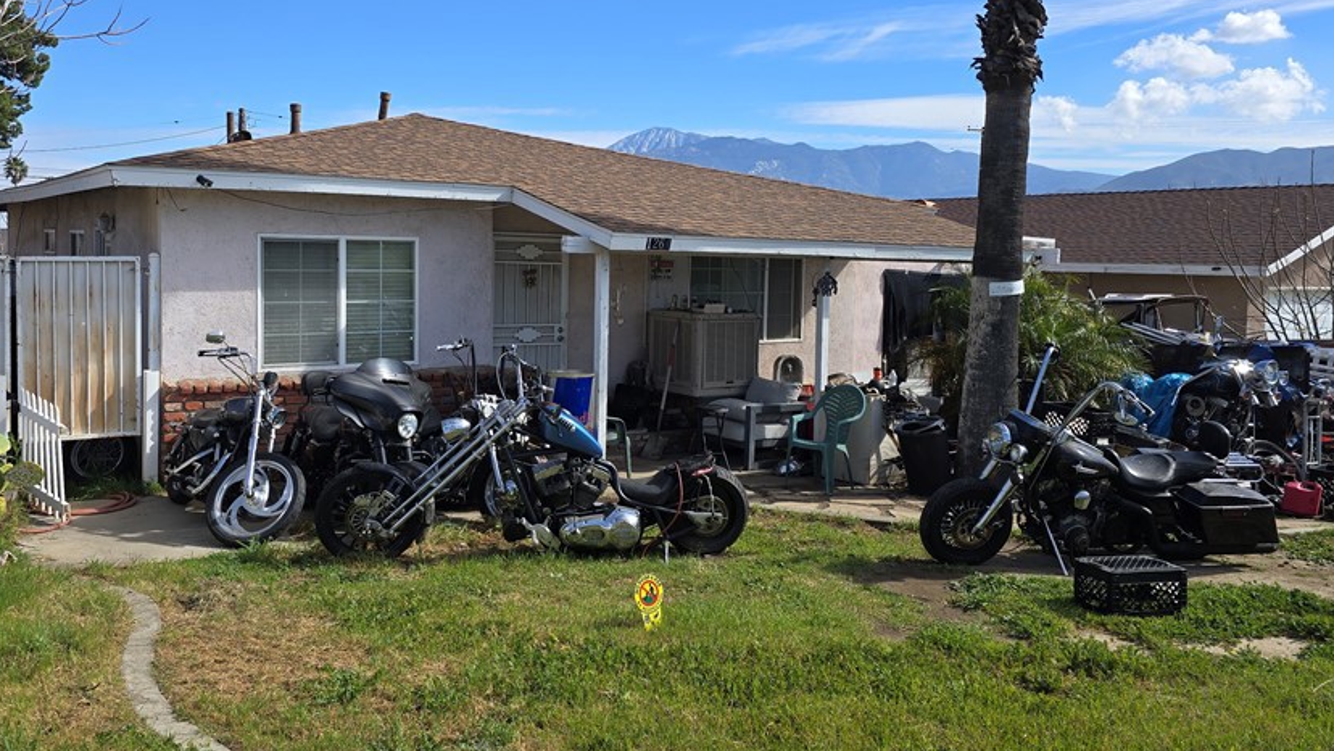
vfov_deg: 37.7
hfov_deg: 62.3
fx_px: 1097
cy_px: 322
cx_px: 572
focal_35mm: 31
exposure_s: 1/803
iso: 12
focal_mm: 6.3
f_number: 1.7
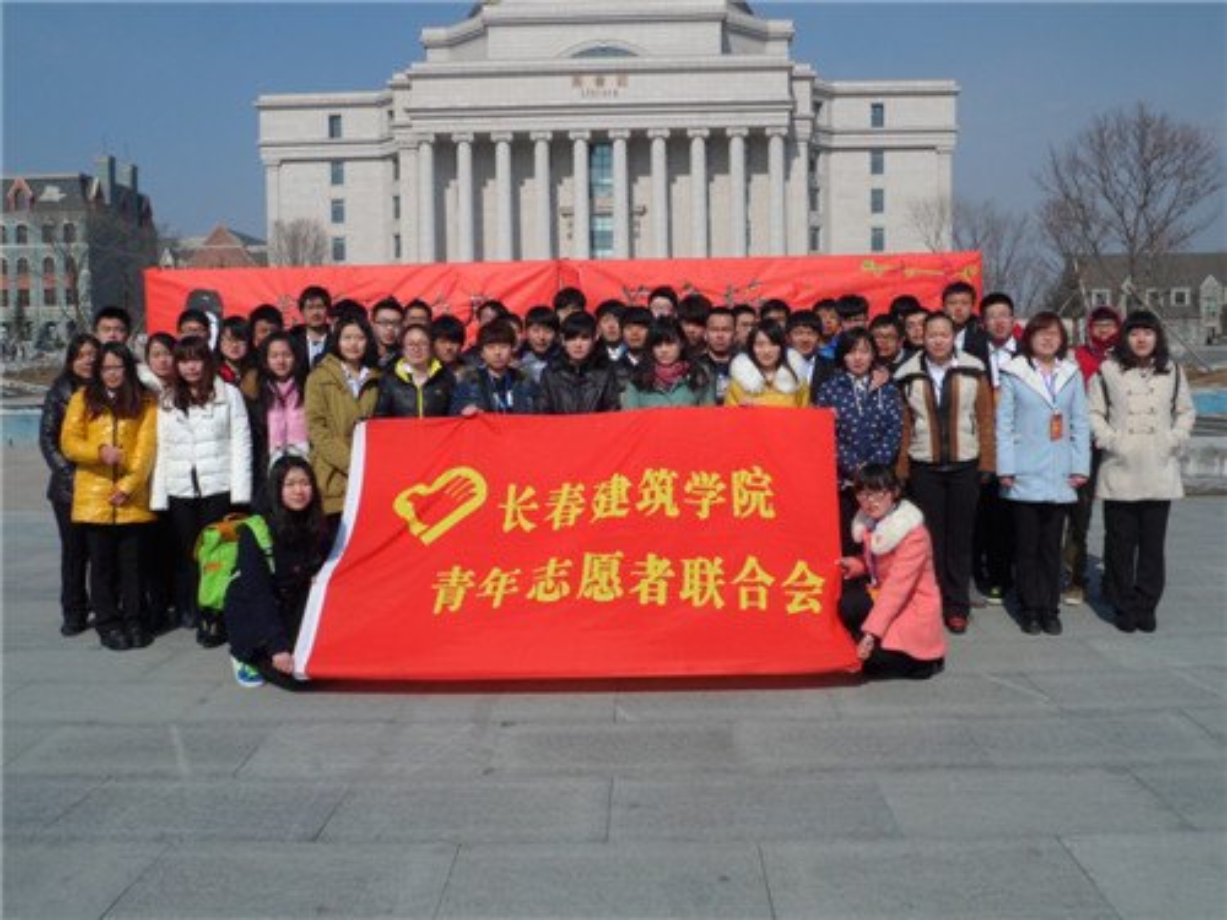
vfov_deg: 39.7
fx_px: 1276
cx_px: 614
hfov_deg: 51.4
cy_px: 460
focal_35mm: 36
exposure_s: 1/250
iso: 80
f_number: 10.8
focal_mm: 6.6
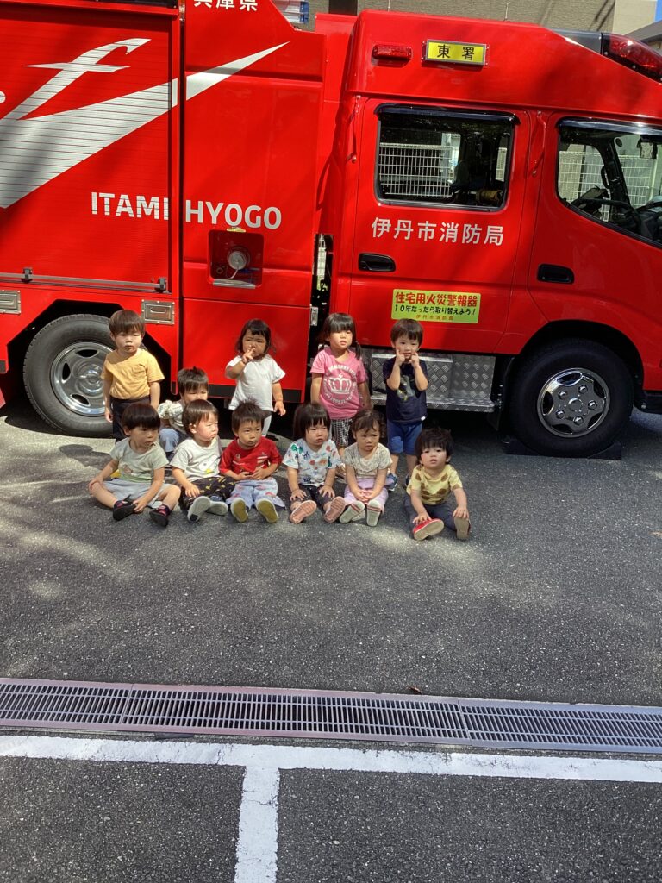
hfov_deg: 45.4
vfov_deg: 58.4
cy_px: 442
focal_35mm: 31
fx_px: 790
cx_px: 331
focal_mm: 3.3
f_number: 2.4
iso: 25
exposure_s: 1/259
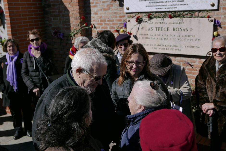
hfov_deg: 44.5
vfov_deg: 30.6
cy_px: 76
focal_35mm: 44
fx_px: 276
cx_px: 113
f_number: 2.6
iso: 100
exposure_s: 1/5000
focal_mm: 19.9
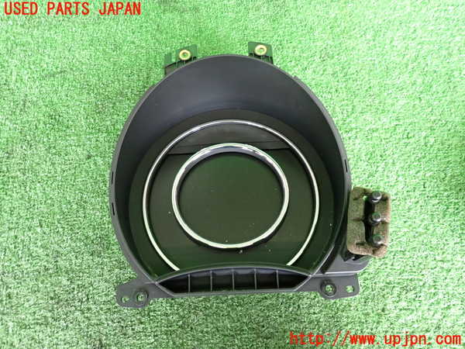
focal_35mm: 25
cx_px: 232
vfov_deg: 54.9
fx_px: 336
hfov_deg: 69.4
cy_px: 174
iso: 500
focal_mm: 4.5
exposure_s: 1/30
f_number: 2
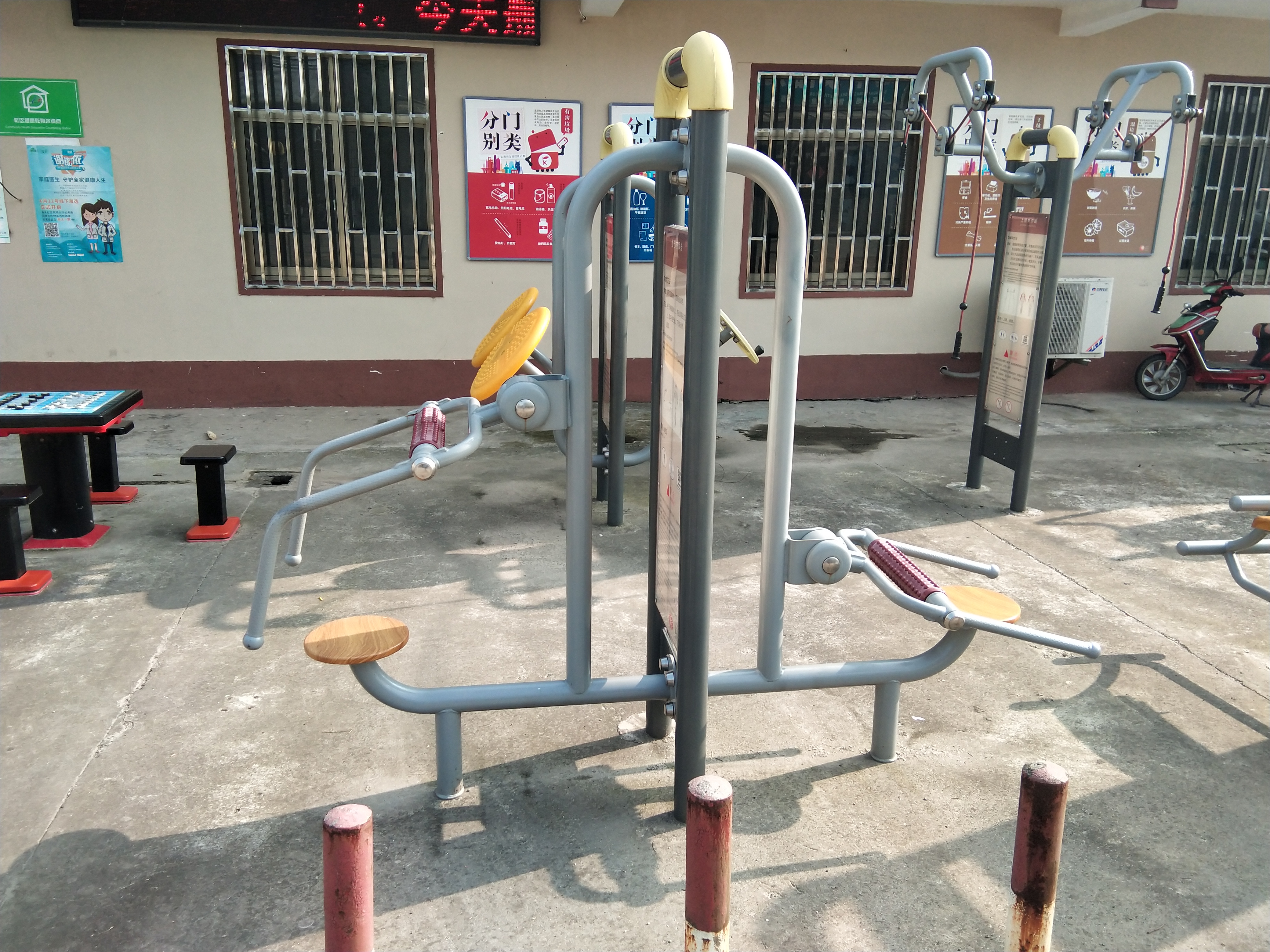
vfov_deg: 45.4
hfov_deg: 58.4
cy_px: 476
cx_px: 635
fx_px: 1137
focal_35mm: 31
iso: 50
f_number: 2.2
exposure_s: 1/325
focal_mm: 3.69
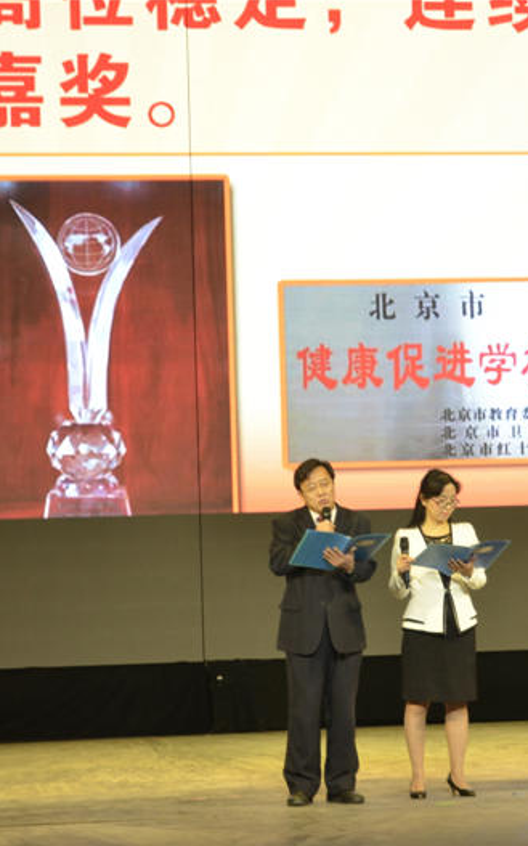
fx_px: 4004
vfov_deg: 12.1
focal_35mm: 174
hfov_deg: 7.5
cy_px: 423
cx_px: 461
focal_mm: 75
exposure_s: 1/60
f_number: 6.3
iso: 720
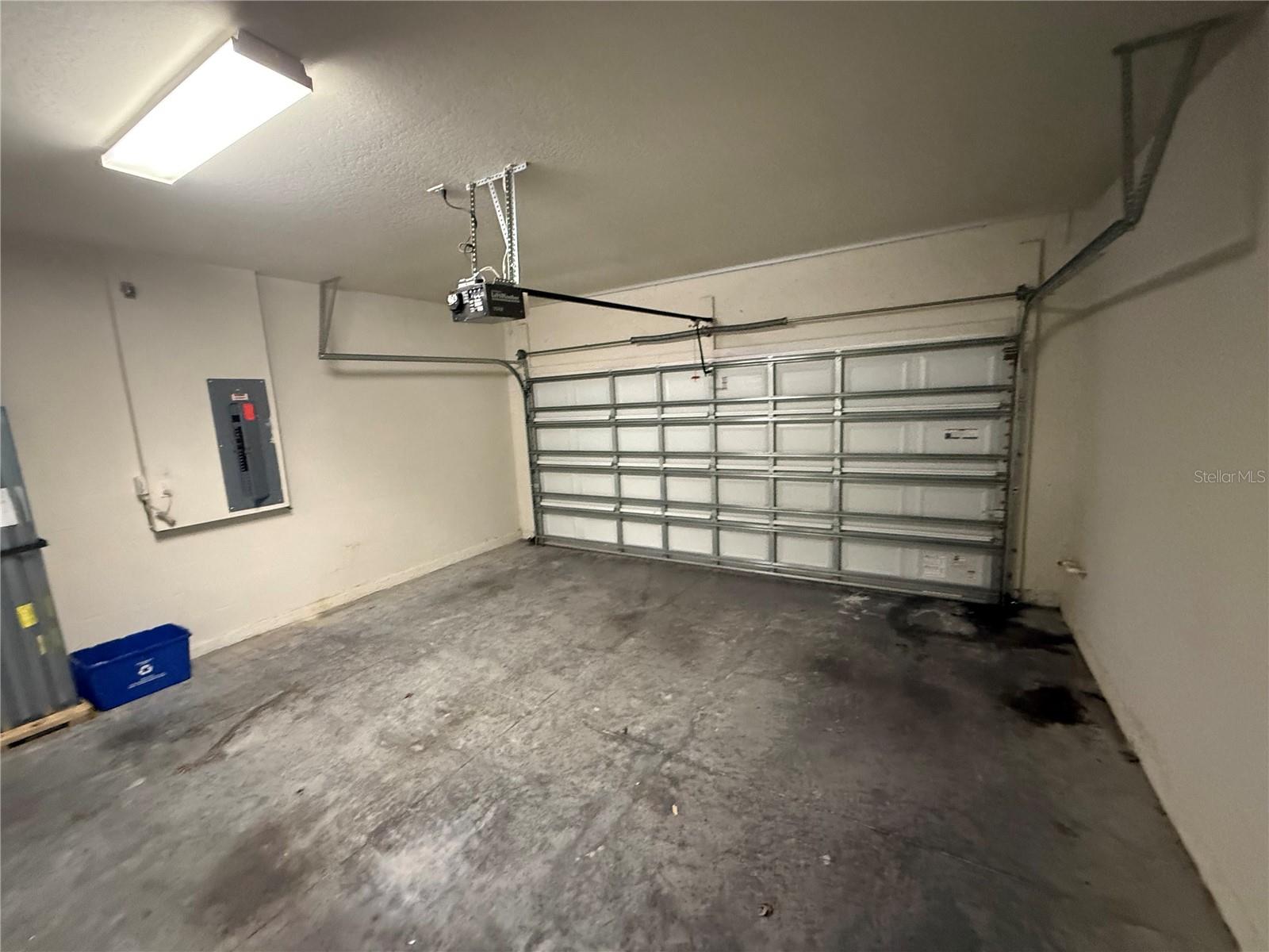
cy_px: 476
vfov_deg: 85.7
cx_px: 634
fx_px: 513
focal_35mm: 14
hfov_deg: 102.1
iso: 1000
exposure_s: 1/40
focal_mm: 2.22
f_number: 2.2
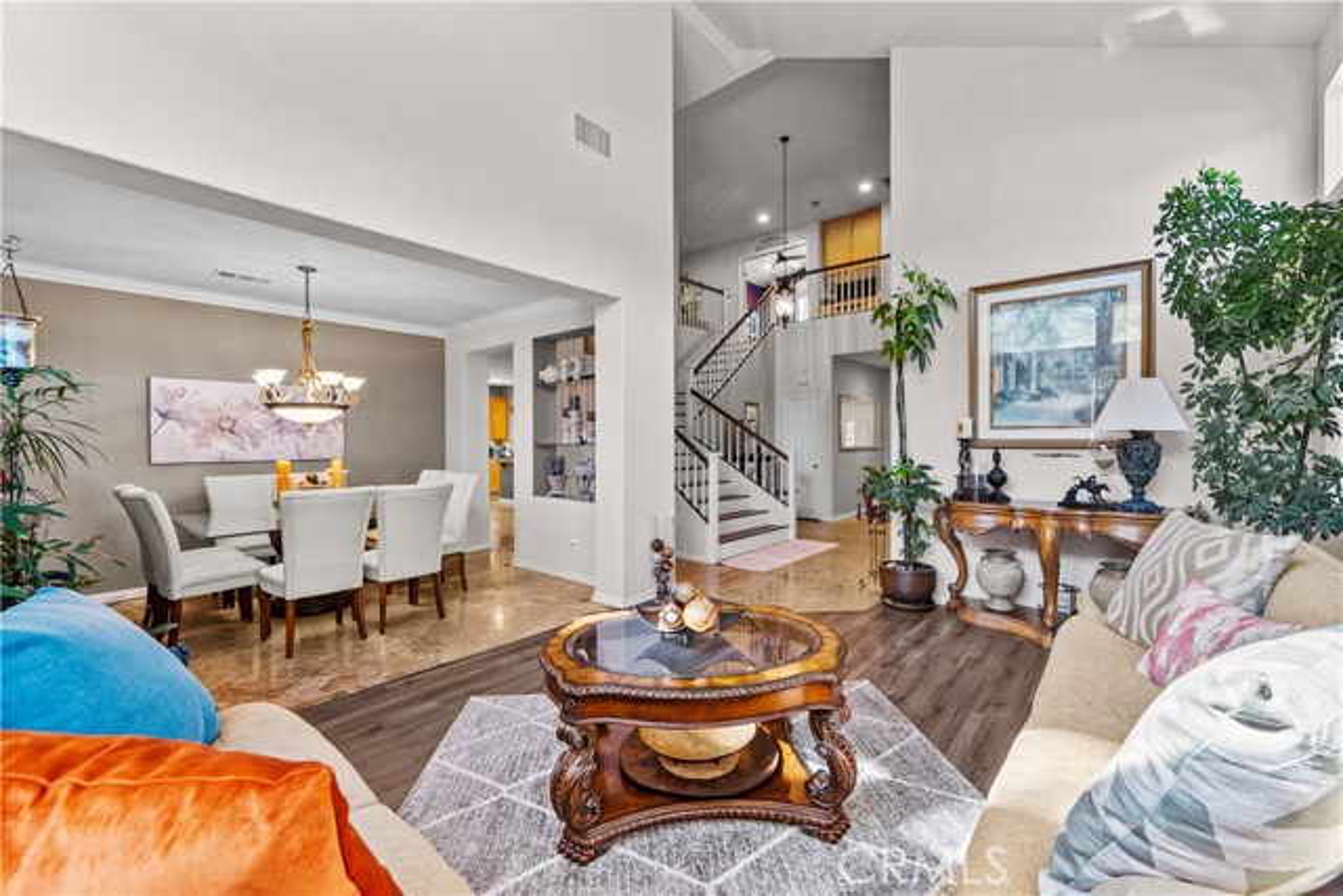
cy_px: 448
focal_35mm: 14
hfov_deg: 104.2
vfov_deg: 81.2
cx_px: 672
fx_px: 522
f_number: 9
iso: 100
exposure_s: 1.6
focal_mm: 14
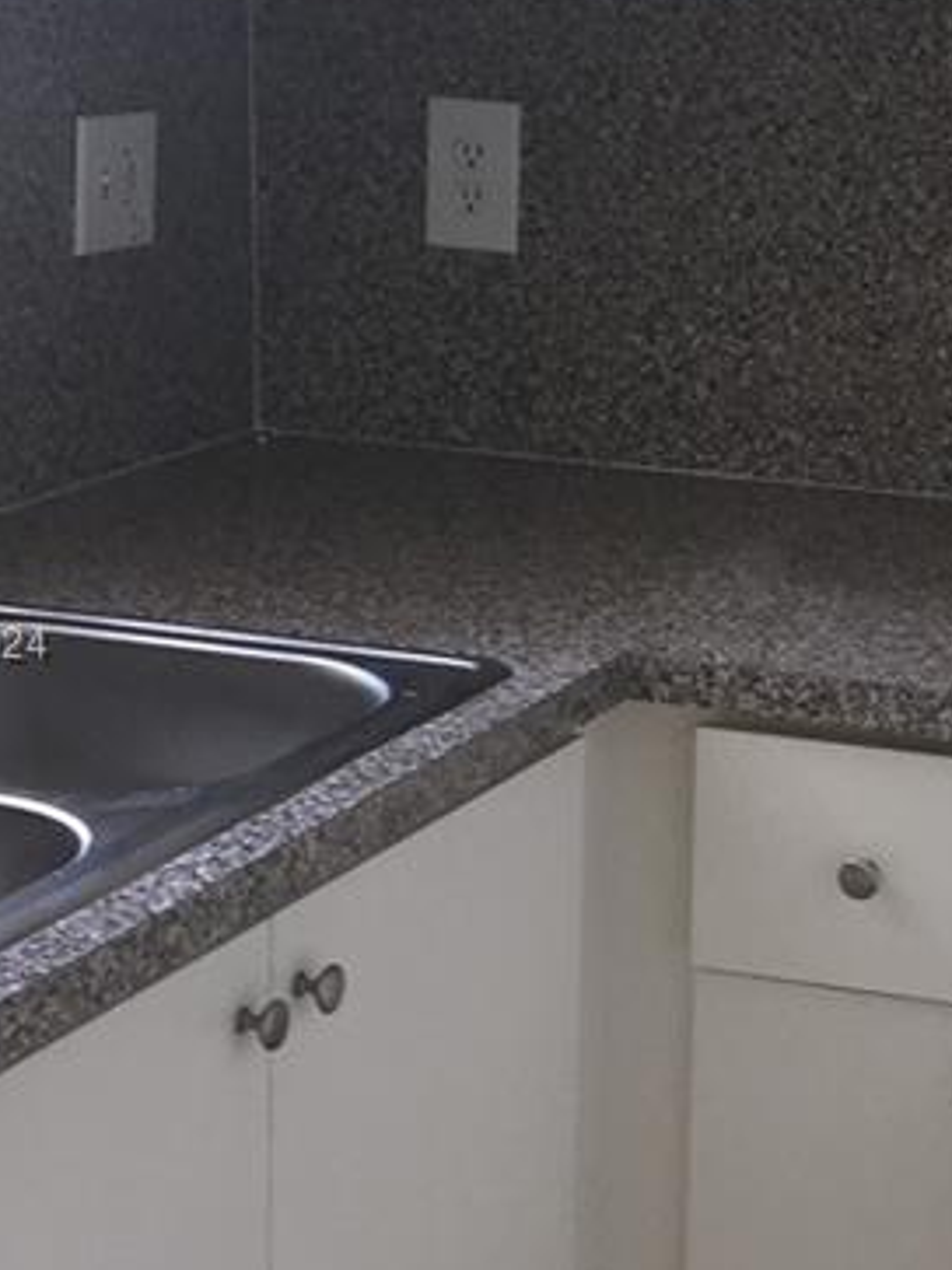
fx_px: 3522
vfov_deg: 20.4
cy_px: 647
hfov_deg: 15.1
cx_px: 984
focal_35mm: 96
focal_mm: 4.15
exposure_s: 1/40
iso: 32
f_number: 2.2
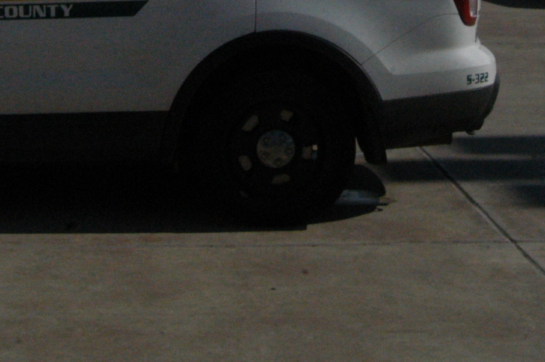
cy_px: -193
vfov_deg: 13.5
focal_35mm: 95
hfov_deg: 21.6
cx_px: 279
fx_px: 1431
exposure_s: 1/1000
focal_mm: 19
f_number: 16
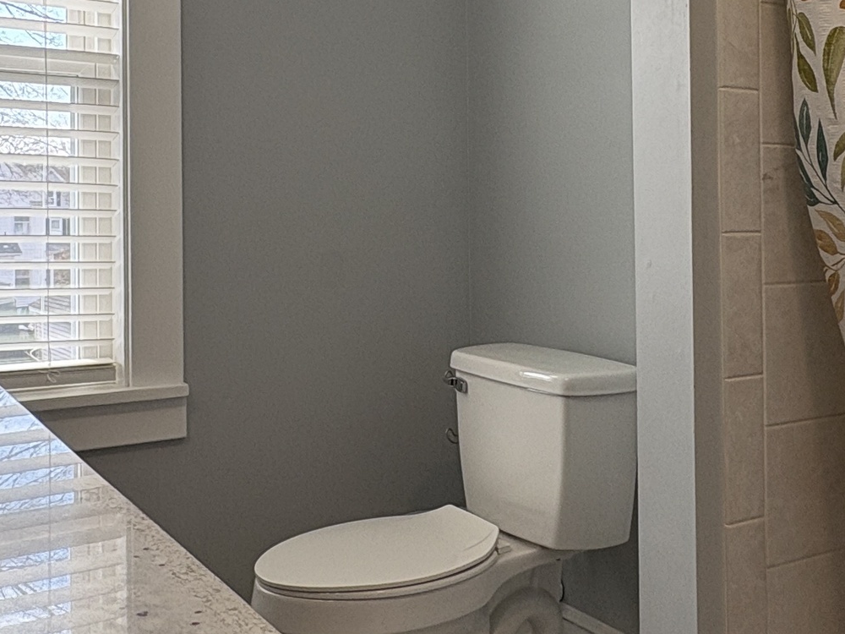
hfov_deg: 43.8
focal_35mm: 43
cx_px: 455
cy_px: 216
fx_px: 1050
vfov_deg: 33.3
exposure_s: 1/132
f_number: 2.2
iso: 64
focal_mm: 2.22
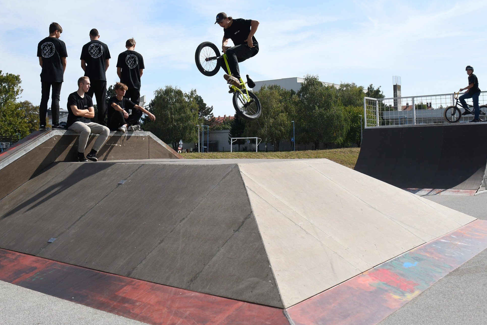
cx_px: 226
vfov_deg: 33.9
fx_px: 528
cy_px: 108
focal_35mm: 39
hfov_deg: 49.5
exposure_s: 1/8000
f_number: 3.5
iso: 500
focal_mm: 18
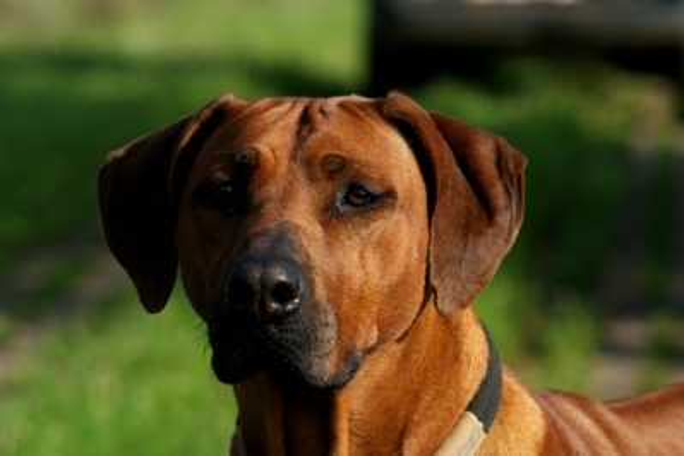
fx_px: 3847
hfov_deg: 10.2
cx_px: 342
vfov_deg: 6.8
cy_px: 228
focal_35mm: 202
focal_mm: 135
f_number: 6.3
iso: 100
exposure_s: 1/250
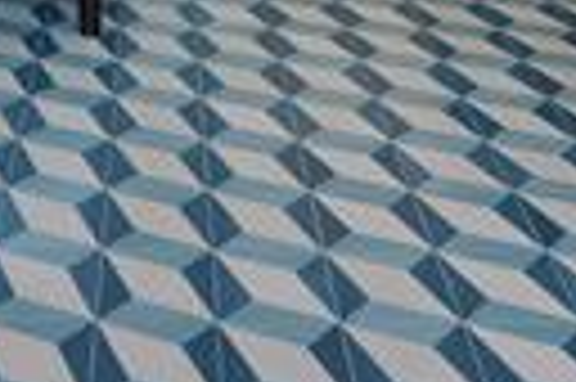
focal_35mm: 77
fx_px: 1236
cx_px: 135
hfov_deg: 25.9
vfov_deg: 13.7
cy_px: -481
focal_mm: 16.5
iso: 100
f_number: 7.1
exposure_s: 1/13
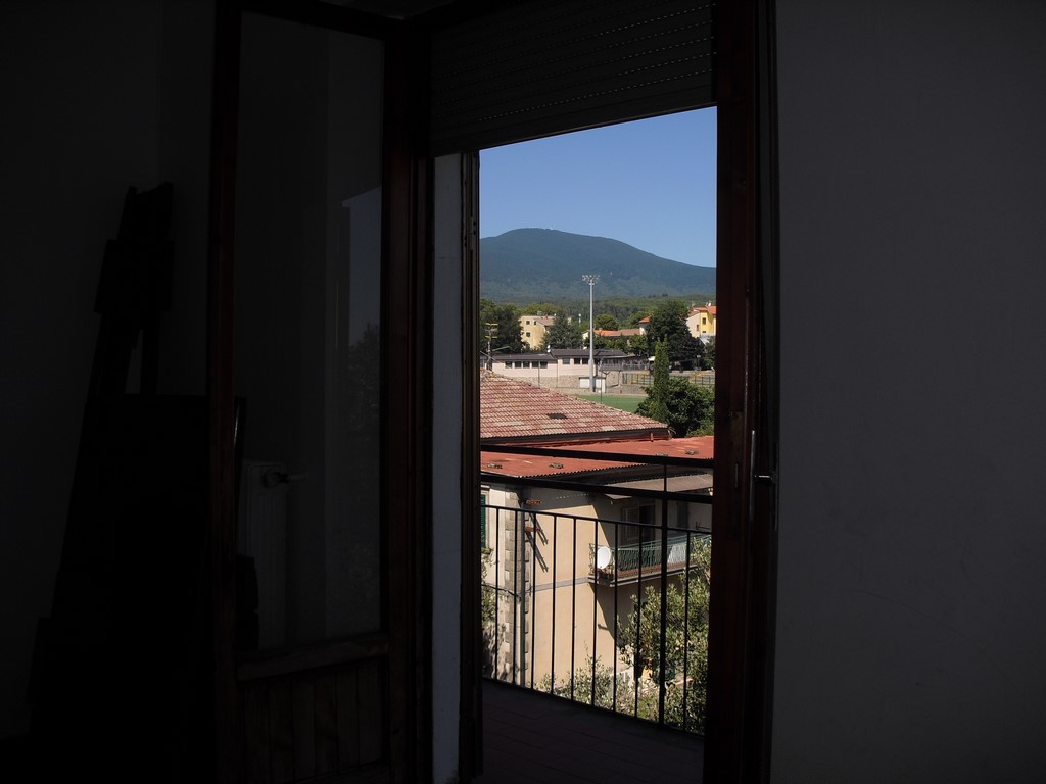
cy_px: 392
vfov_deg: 39.7
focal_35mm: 36
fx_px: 1088
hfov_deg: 51.4
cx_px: 523
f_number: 7.8
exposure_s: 1/200
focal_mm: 6.3
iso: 64
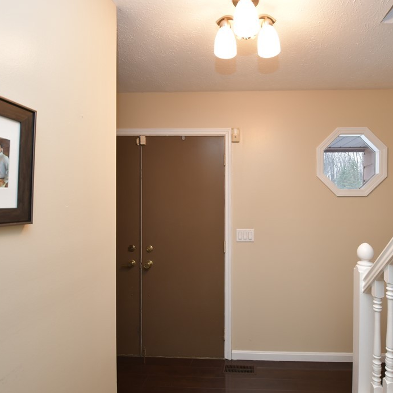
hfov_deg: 73.5
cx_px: 246
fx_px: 257
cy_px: 196
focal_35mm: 20
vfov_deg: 74.8
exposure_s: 1/30
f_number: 4
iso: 360
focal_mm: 10
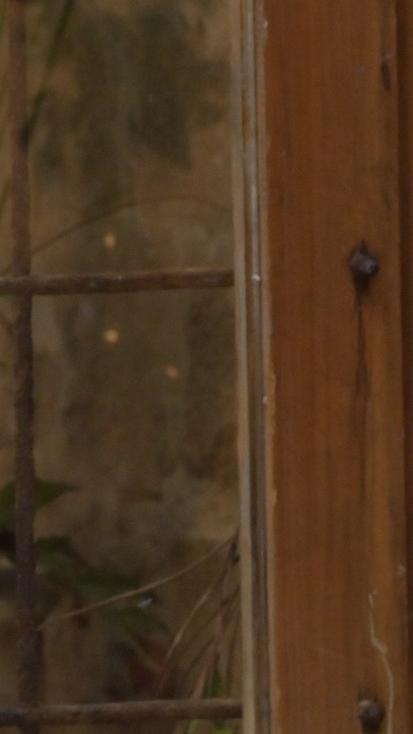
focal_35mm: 466
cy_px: 56
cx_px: -301
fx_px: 9070
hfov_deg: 2.6
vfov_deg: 4.6
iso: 800
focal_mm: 85
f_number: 2.5
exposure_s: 1/160
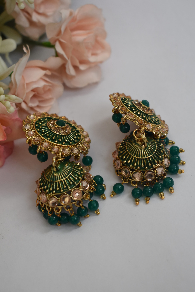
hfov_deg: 22.6
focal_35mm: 60
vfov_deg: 33.4
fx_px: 487
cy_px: 146
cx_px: 98
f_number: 5.6
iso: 800
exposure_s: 1/60
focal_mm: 40
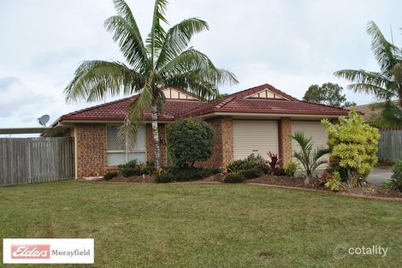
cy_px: 134
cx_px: 201
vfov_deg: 39.9
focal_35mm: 33
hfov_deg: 57.2
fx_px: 368
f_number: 6.3
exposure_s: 1/160
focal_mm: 22
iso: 100
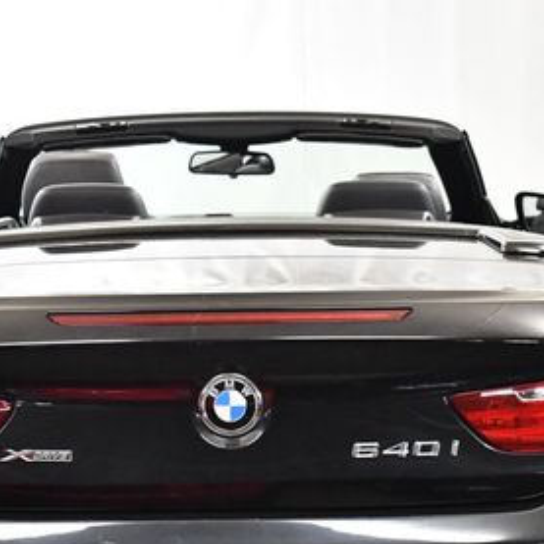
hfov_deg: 16.4
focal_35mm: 106
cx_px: 234
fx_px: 1885
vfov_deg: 16.4
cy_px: 401
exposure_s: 1/125
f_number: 4
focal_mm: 27
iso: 3200
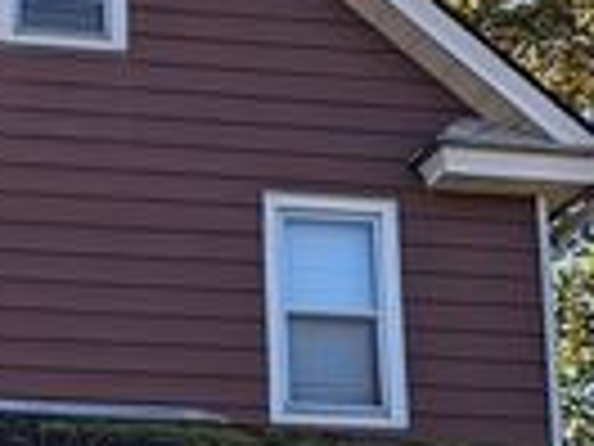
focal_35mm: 91
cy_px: 491
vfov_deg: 15.8
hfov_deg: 20.5
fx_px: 1562
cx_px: -58
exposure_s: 1/822
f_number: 1.68
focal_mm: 6.9
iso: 20
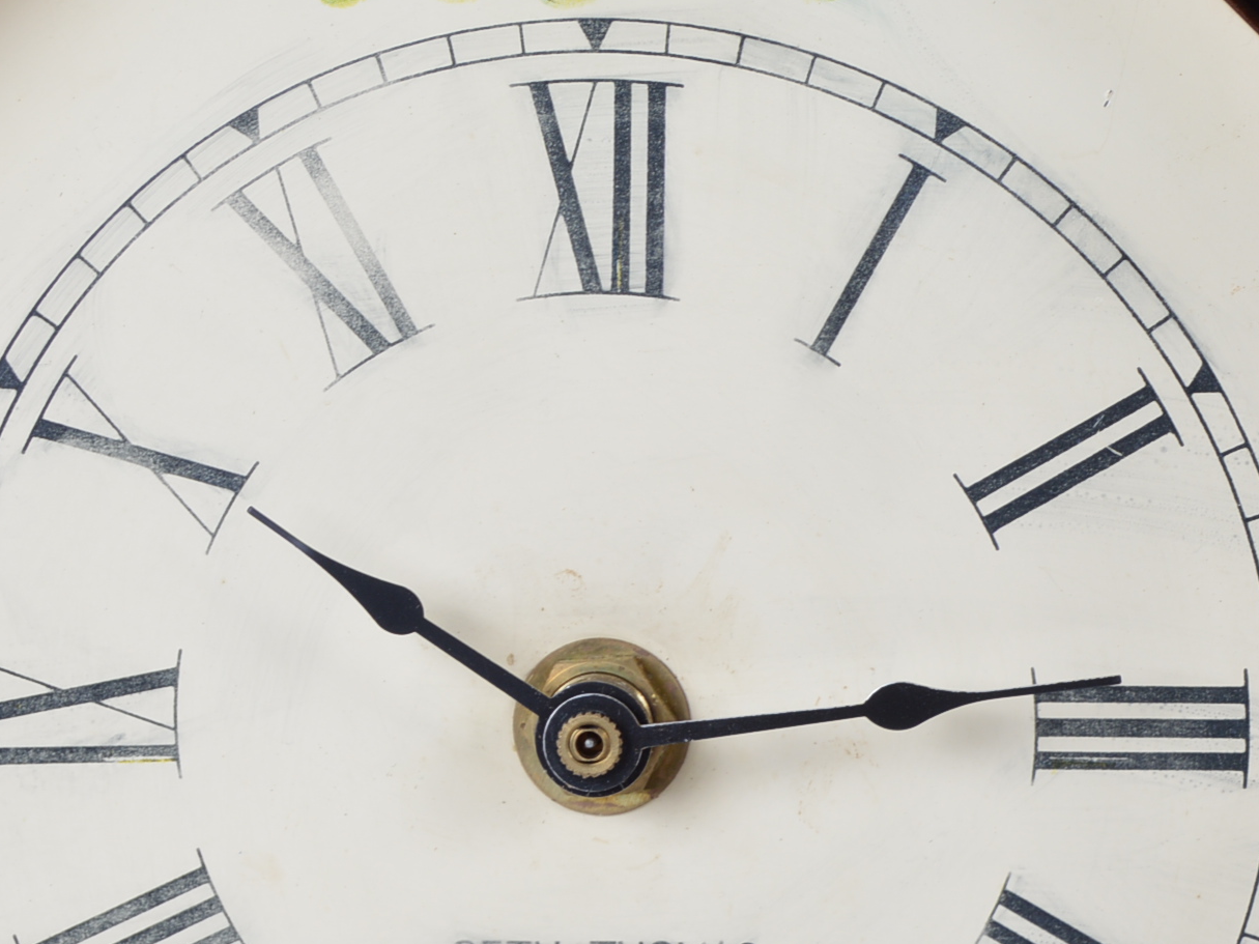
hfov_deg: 10.1
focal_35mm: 196
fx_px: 7135
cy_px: 692
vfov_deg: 7.6
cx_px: 819
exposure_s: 1/80
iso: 100
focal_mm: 55
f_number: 5.6
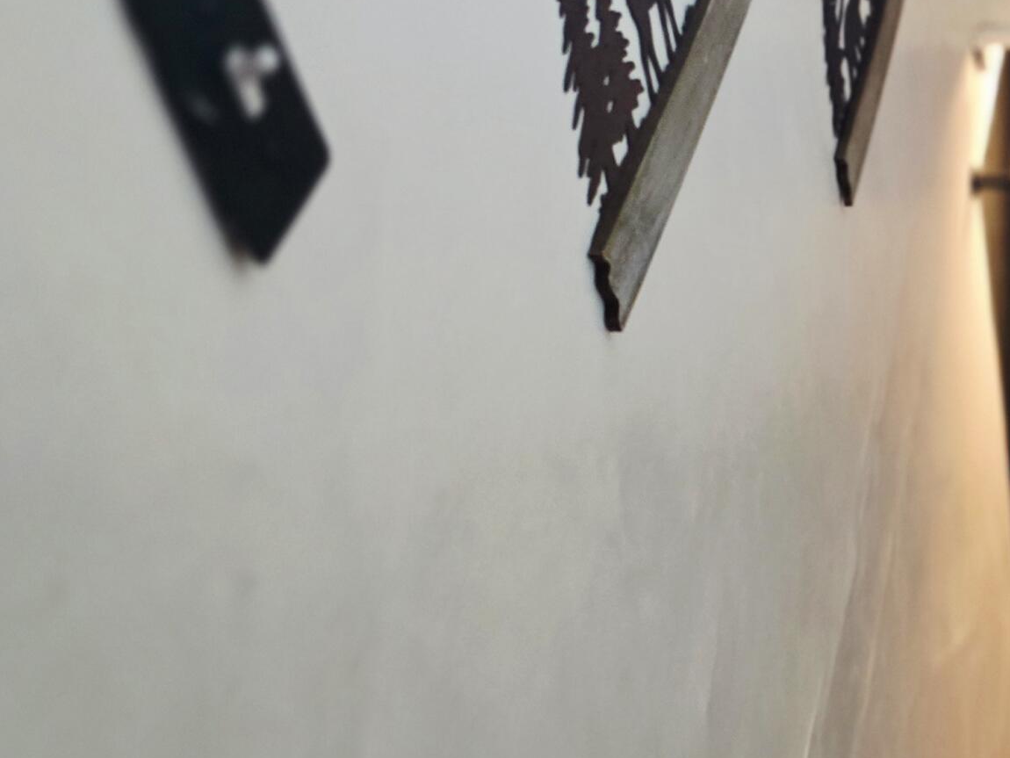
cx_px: 1261
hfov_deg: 27.6
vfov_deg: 24.4
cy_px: 345
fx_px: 1751
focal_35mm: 60
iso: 1000
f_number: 1.7
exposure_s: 1/60.2
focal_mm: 6.3
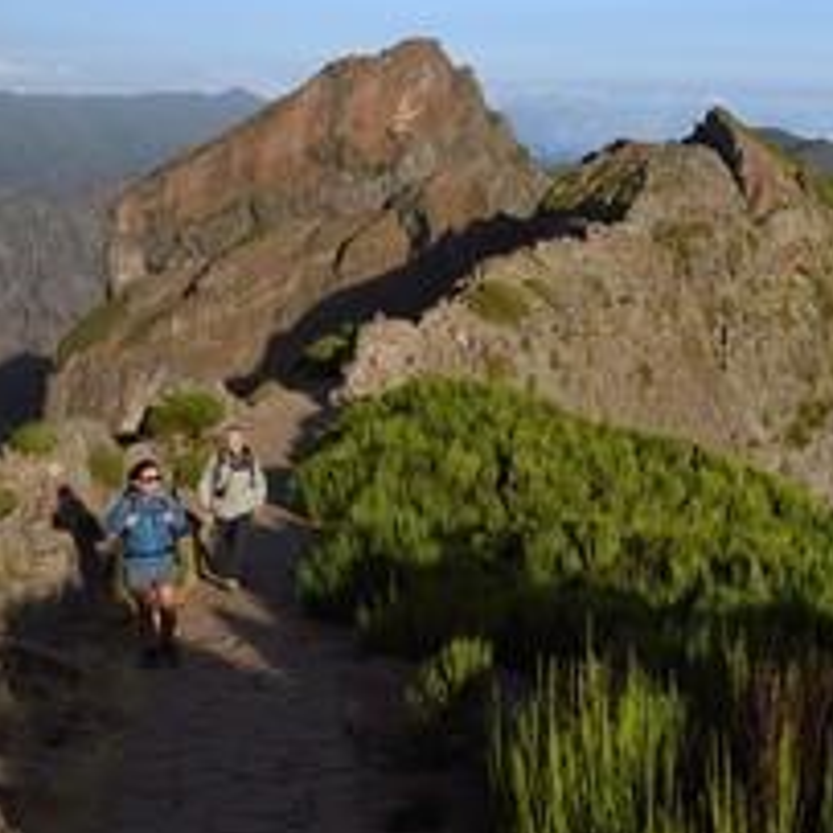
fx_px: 1634
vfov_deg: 28.6
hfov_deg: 27.3
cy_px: 390
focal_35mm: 60
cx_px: 790
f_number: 10
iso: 200
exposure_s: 1/500
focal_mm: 34
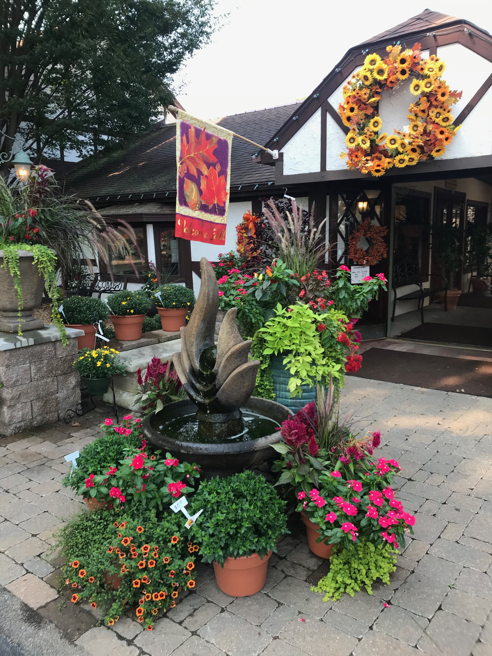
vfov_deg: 63.4
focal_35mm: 28
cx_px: 246
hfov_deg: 49.7
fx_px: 531
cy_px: 328
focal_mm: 3.99
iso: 20
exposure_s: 1/216
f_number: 1.8
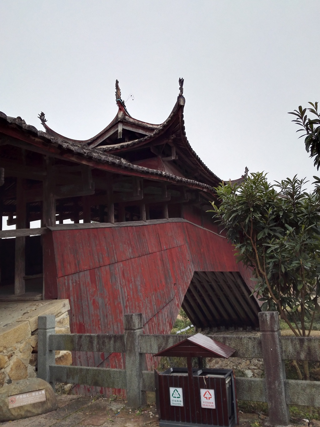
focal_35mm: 29
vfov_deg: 61.7
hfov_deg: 48.2
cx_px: 160
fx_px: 357
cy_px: 214
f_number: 2
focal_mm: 3.8
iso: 80
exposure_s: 1/253
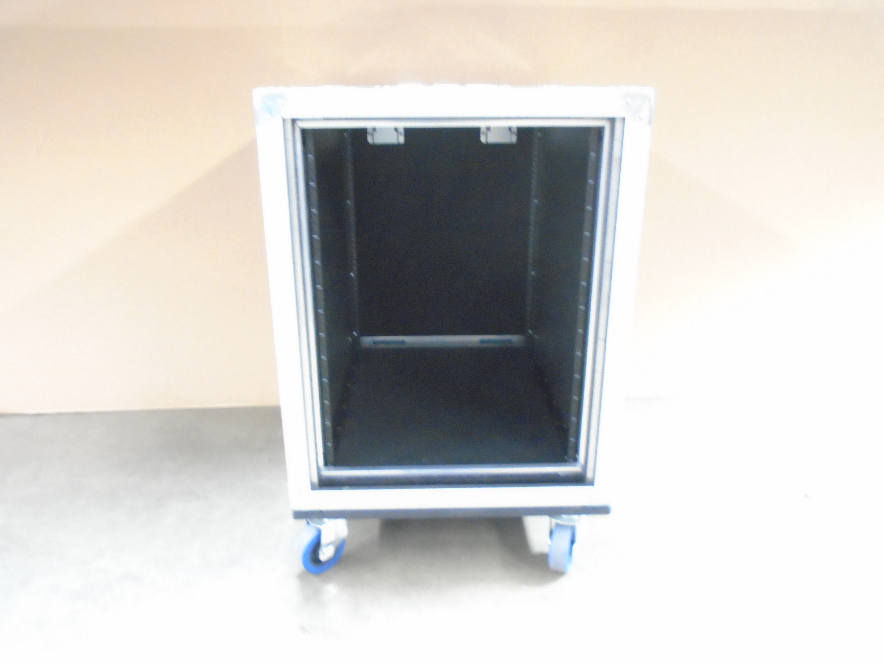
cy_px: 332
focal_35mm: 26
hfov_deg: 67.3
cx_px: 442
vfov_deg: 53.1
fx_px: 664
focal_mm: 4.6
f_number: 3.2
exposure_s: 1/4
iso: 800
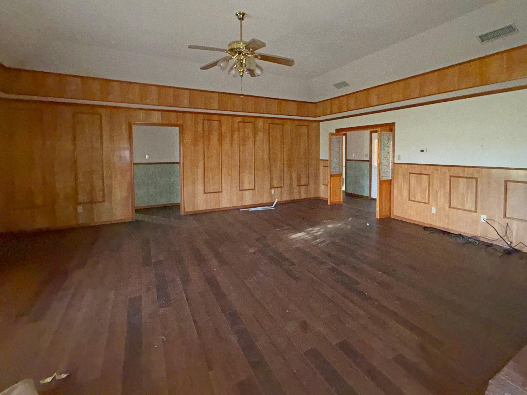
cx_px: 288
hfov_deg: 90.8
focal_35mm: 17
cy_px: 162
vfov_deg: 74.1
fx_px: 259
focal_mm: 2.22
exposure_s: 1/32
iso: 500
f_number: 2.2
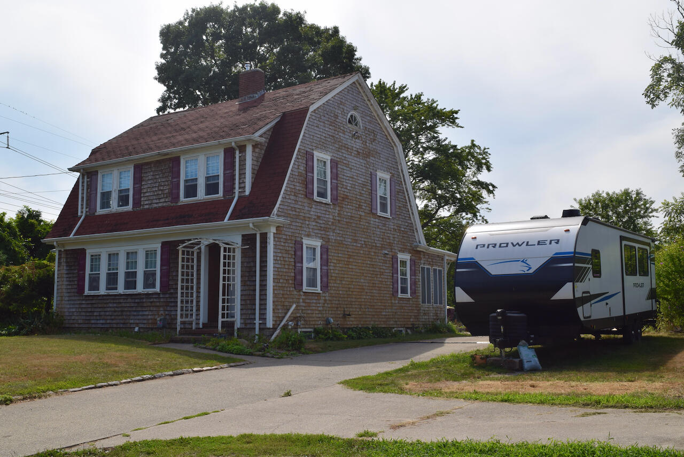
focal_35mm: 40
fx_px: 770
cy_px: 228
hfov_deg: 47.9
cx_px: 342
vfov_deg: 33.1
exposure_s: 1/200
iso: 100
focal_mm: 27
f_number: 11
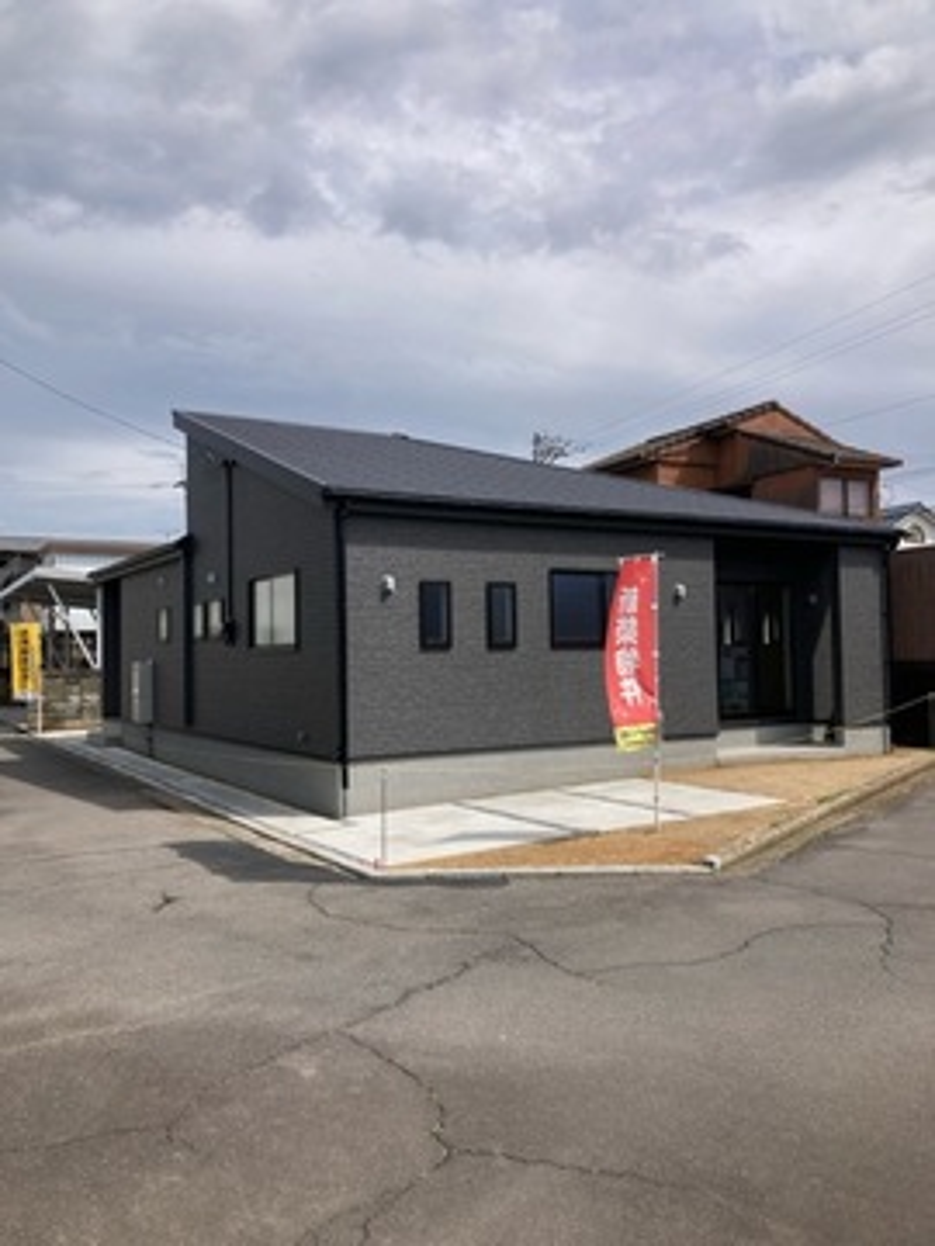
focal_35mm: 28
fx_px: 1008
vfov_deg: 63.4
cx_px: 468
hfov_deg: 49.7
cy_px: 623
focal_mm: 3.99
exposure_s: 1/3472
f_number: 1.8
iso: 20
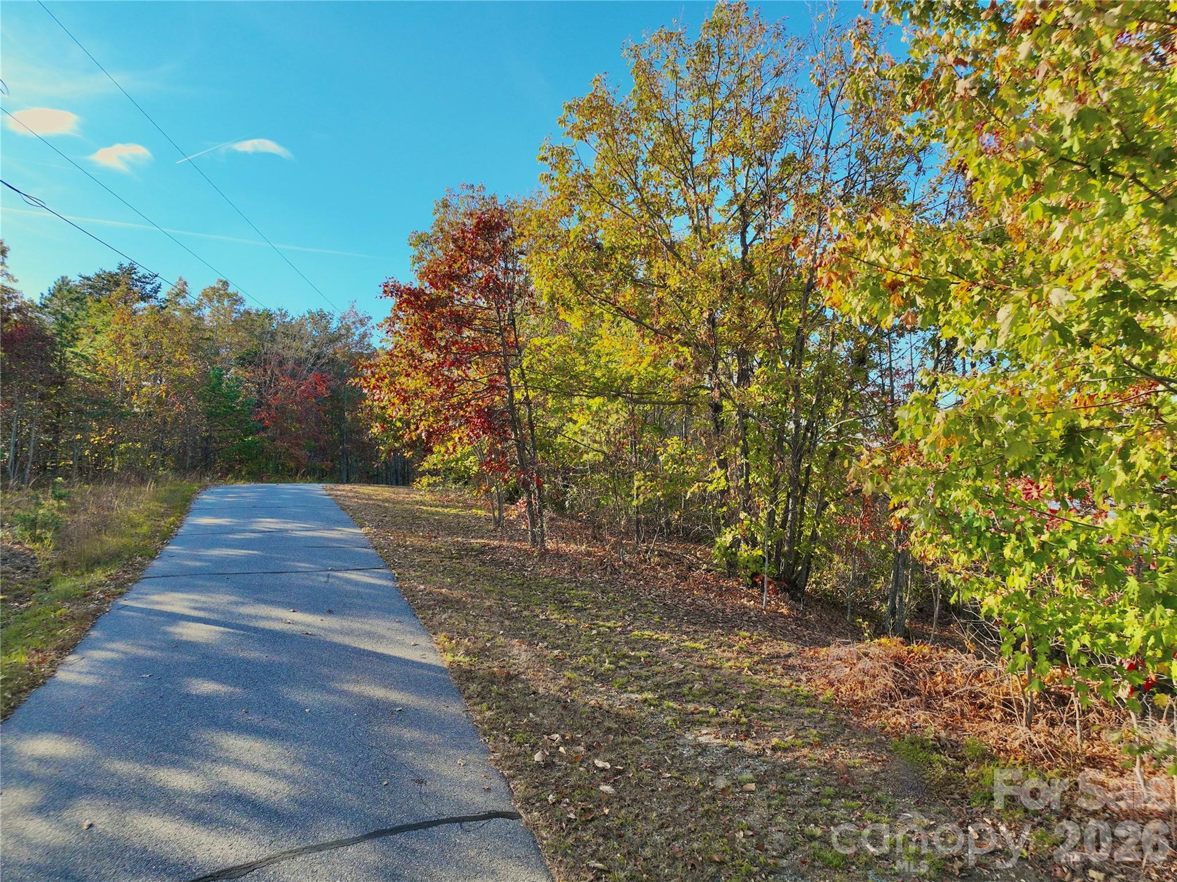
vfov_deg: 56.8
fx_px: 816
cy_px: 441
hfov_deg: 71.6
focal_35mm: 24
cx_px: 588
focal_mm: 12.29
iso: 300
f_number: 2.8
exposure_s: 1/1250
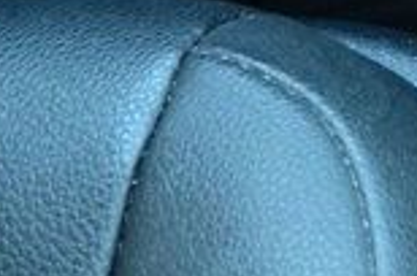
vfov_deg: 7.8
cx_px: 1346
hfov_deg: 9.4
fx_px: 1849
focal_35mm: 160
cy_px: -436
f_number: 3.5
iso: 2200
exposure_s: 1/25
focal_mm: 16
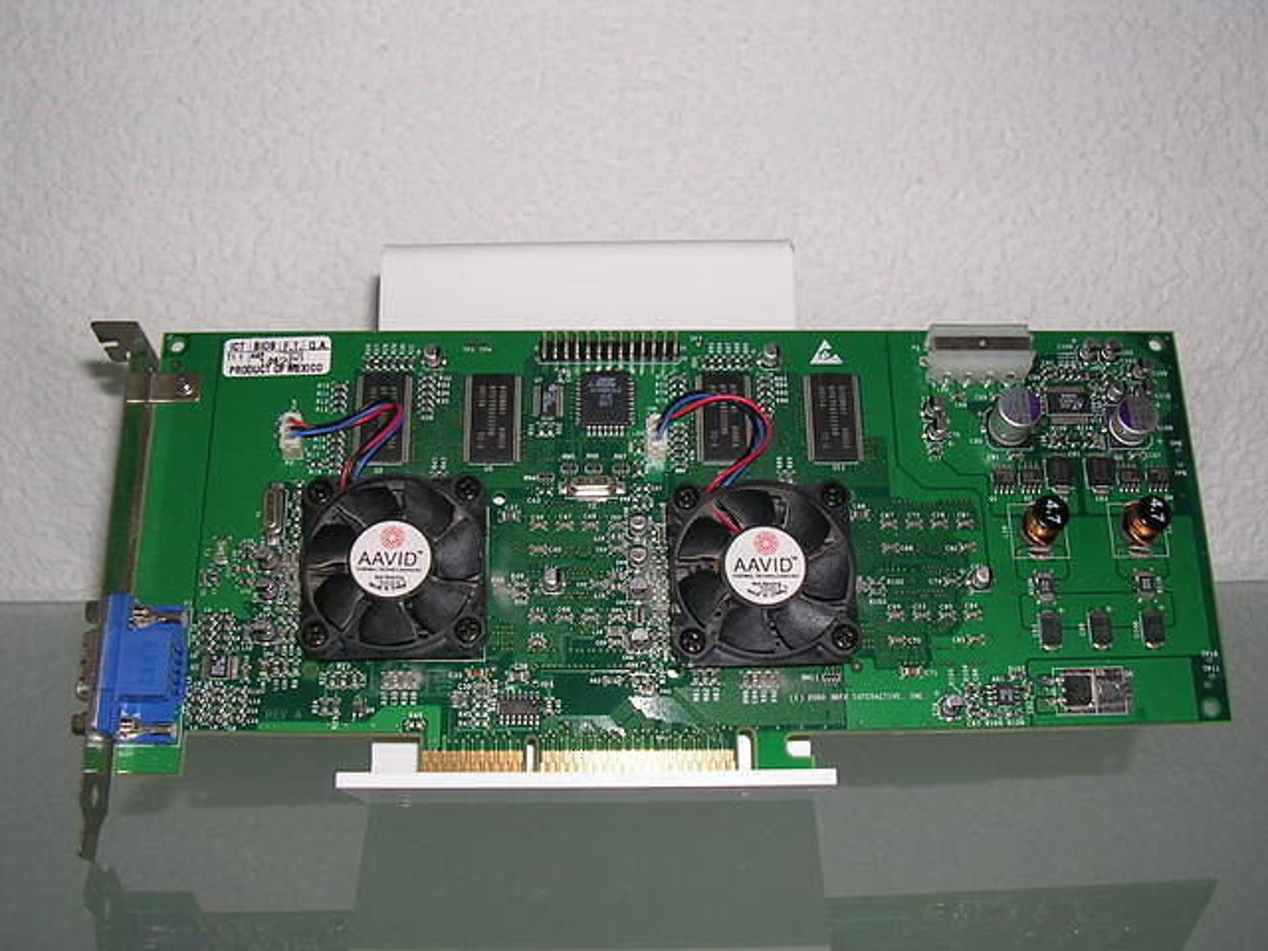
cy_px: 476
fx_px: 1392
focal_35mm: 38
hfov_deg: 49.0
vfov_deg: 37.7
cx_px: 634
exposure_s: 1/60.1
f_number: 2.8
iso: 50
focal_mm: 5.8
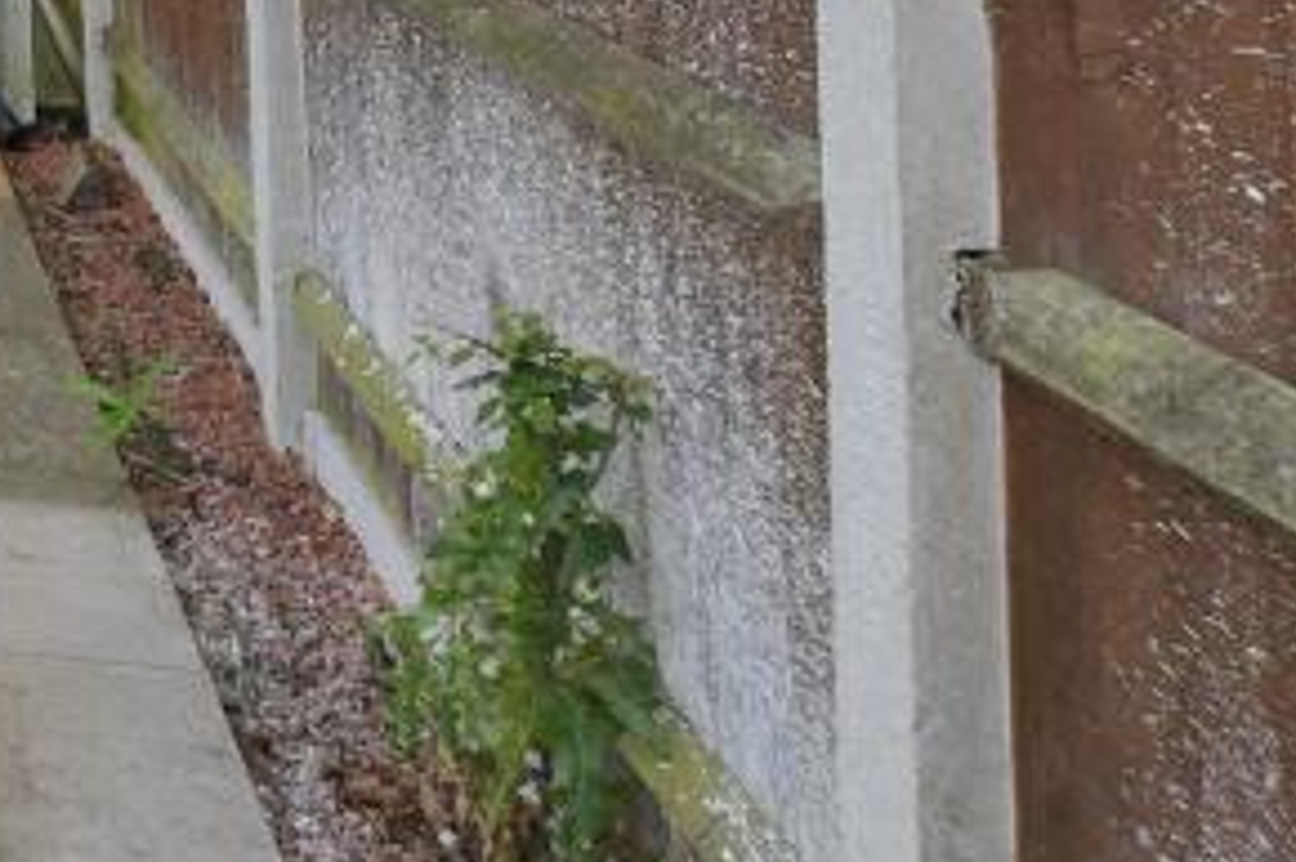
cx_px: -706
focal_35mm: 53
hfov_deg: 26.1
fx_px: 1907
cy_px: -601
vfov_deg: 20.0
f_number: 8
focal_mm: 10
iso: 80
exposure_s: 1/80
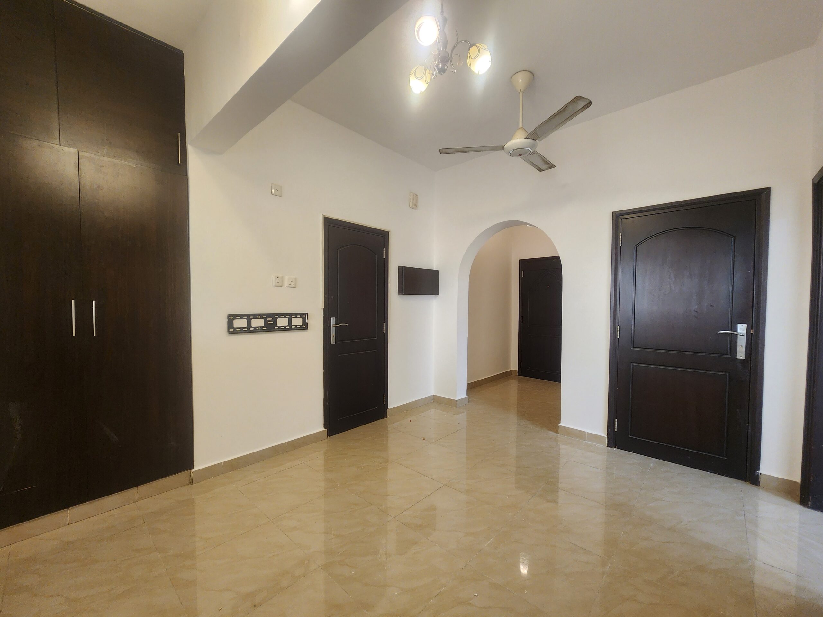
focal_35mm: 13
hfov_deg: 106.2
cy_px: 308
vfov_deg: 89.9
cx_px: 412
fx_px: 309
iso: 160
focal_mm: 2.2
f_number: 2.2
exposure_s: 1/50
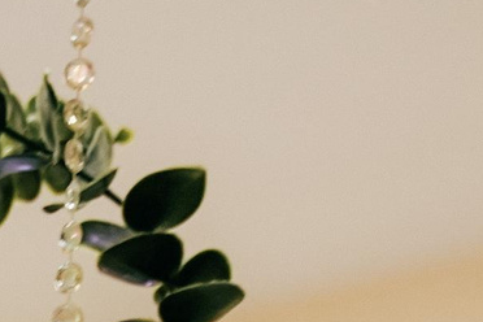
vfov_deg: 4.6
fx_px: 3783
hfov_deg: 7.3
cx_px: 60
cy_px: 1047
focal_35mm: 282
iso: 800
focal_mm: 41
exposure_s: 1/320
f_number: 2.8
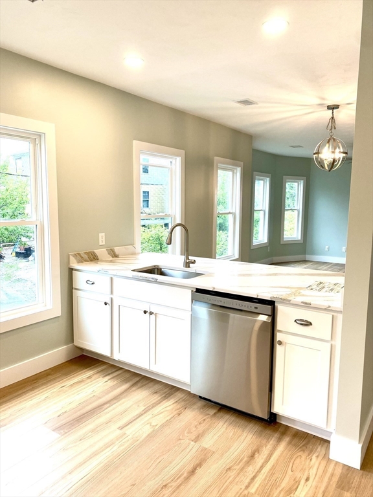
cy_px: 248
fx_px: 374
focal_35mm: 26
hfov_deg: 53.1
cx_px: 186
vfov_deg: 67.3
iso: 100
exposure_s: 1/120
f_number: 1.8
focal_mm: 4.25
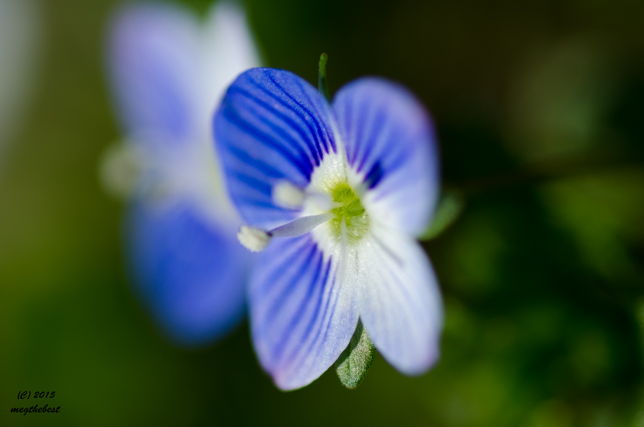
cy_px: 214
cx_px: 324
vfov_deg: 10.0
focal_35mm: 136
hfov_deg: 15.1
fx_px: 2428
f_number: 8
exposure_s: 1/1000
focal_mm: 90
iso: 200
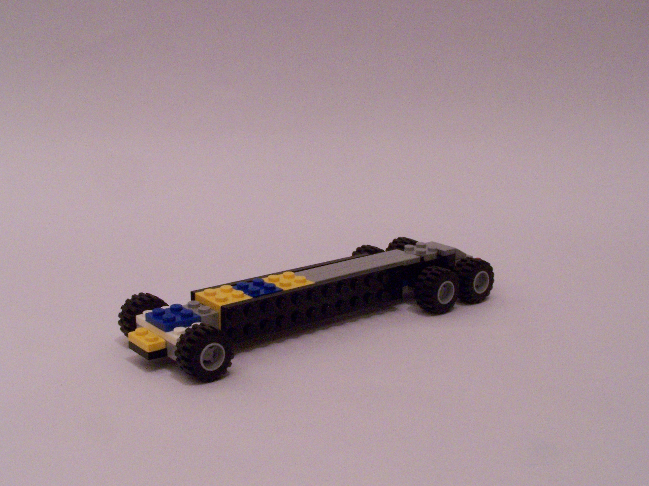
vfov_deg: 28.6
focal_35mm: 51
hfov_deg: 37.5
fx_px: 956
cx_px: 324
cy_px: 243
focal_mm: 8.5
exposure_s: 1/6
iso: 400
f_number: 7.1
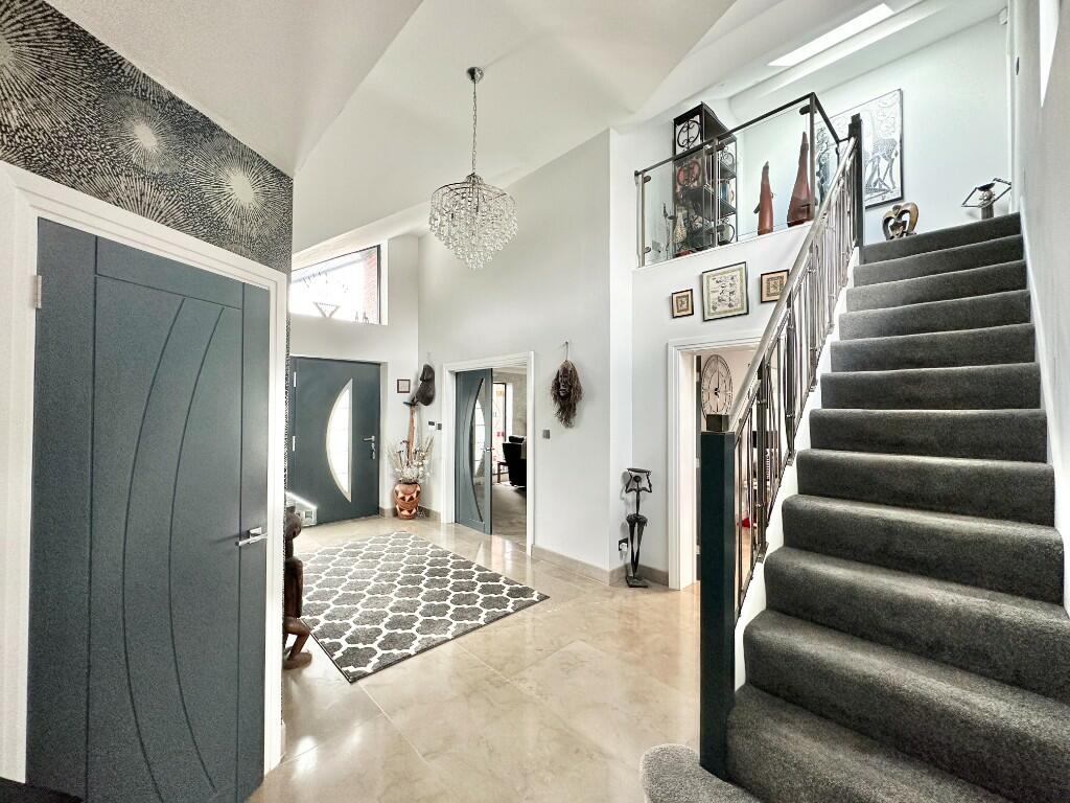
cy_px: 402
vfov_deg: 85.7
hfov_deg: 102.1
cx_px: 535
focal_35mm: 14
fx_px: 433
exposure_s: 1/99
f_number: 2.2
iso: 160
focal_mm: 2.22
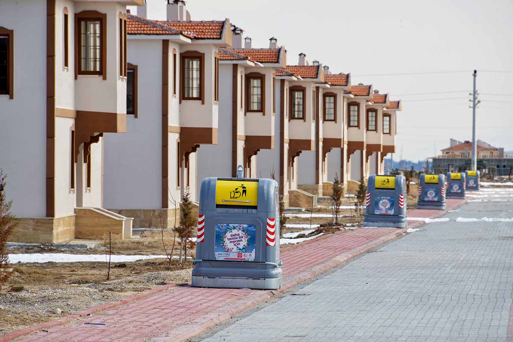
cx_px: 256
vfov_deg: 4.6
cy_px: 171
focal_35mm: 300
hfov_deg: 6.9
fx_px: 4276
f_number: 10
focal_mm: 300
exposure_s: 1/160
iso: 125
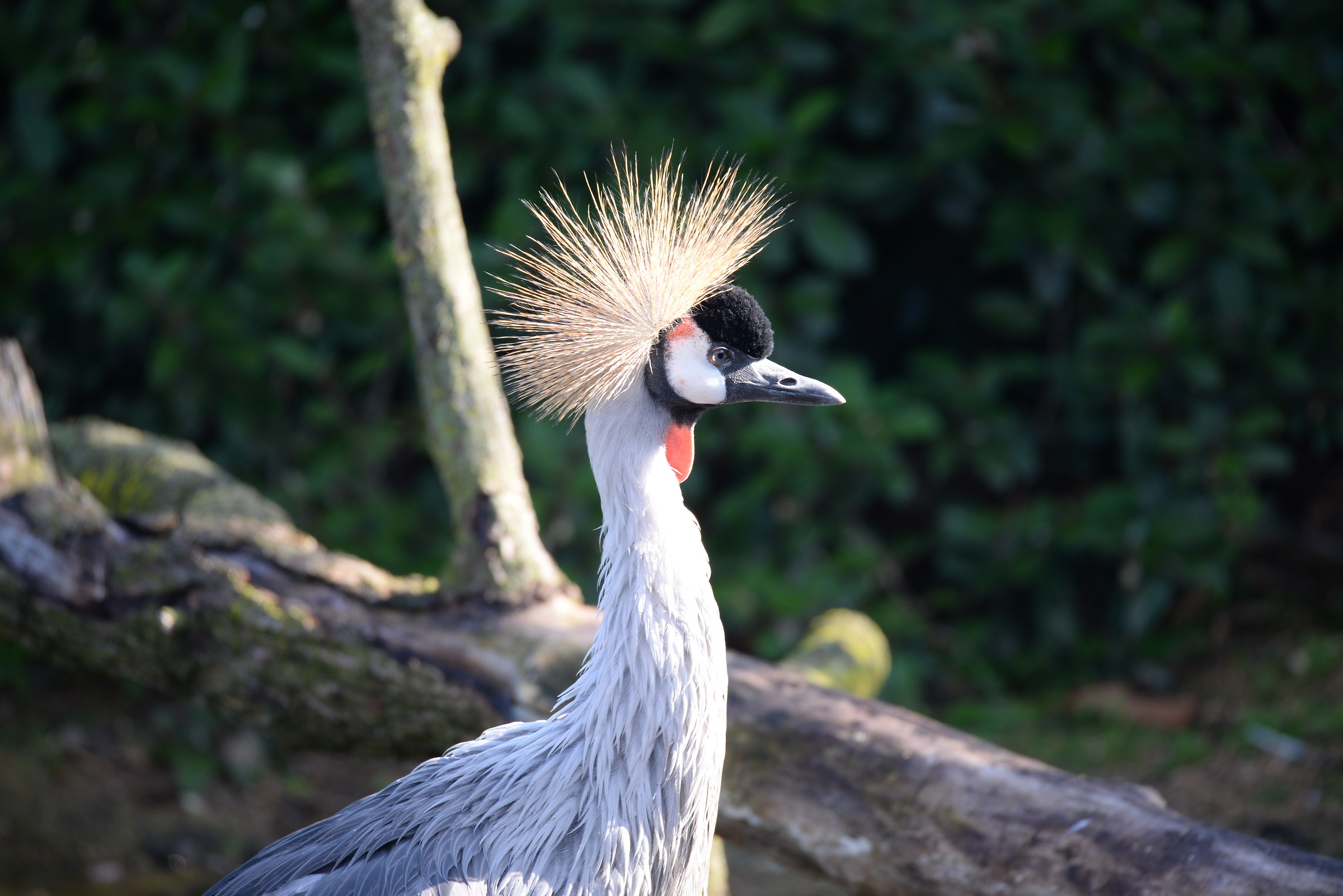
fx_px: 22390
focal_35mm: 600
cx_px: 672
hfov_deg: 3.4
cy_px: 448
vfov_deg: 2.3
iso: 200
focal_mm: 600
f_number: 8
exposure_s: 1/50
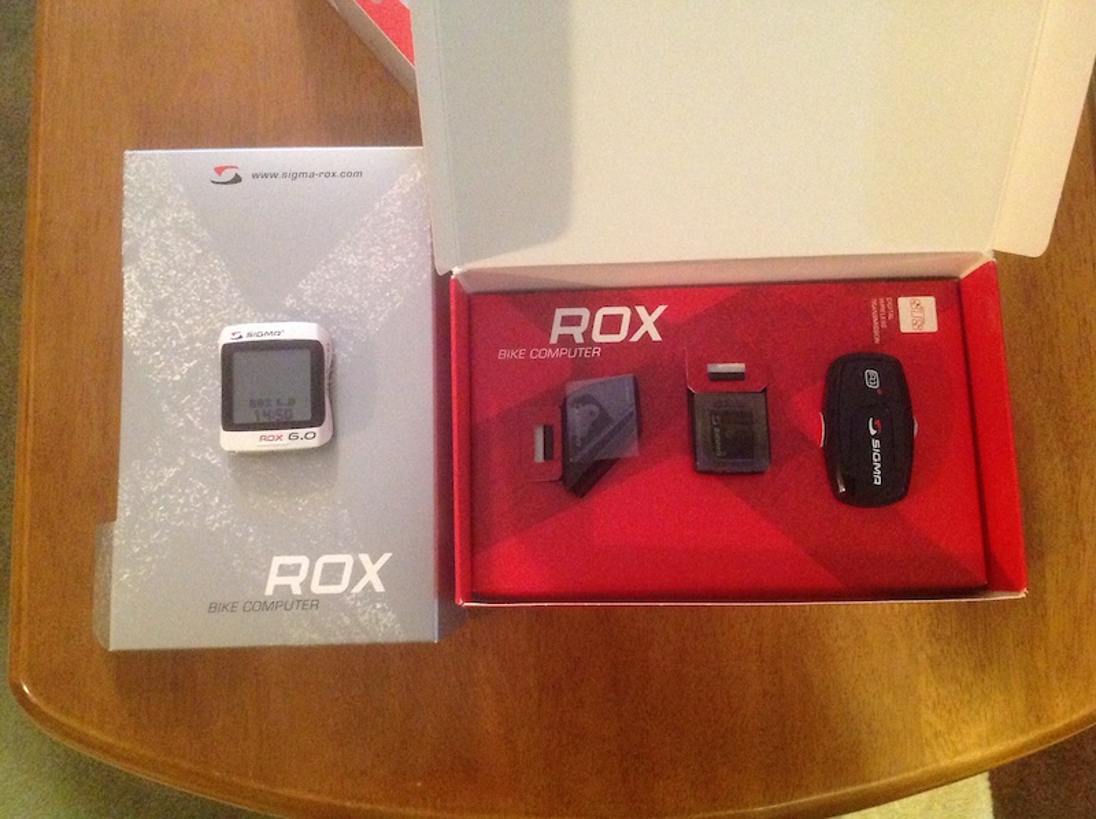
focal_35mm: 35
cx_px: 548
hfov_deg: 52.7
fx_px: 1107
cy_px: 410
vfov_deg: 40.6
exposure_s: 1/15
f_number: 2.4
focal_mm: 4.28
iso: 800
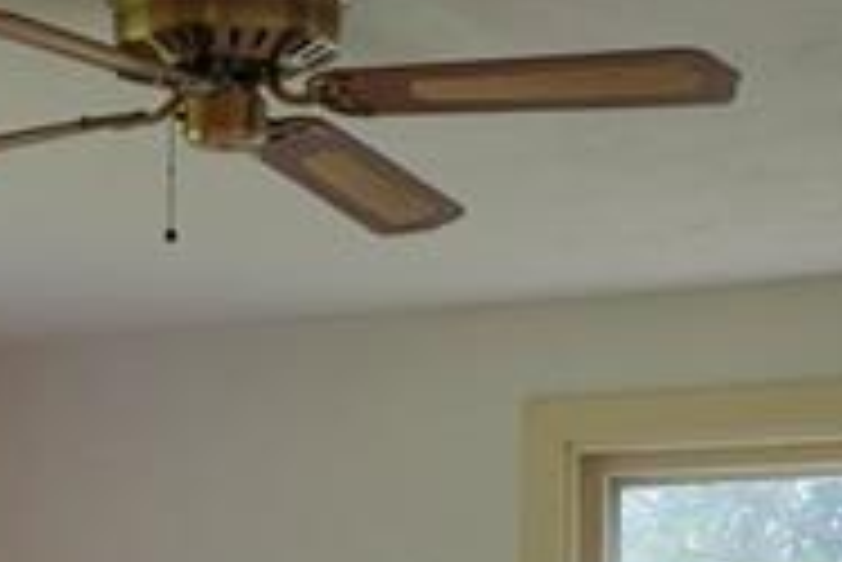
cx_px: 81
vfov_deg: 12.2
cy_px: 859
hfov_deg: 18.8
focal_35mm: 107
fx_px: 2498
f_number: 4
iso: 250
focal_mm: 13
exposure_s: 1/160
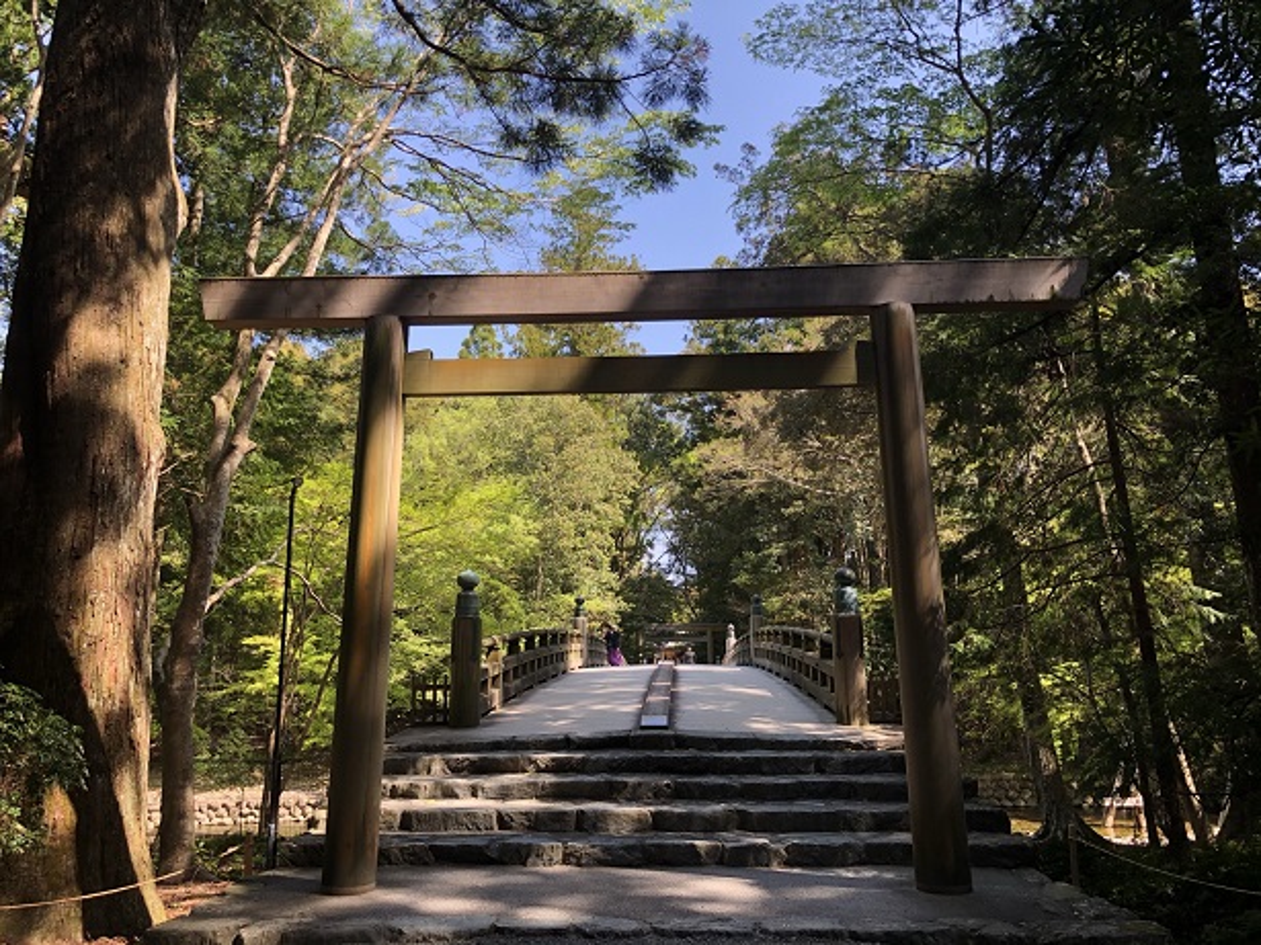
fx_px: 1020
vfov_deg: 49.7
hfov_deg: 63.5
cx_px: 630
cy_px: 472
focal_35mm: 28
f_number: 1.8
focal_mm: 3.99
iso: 20
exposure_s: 1/310
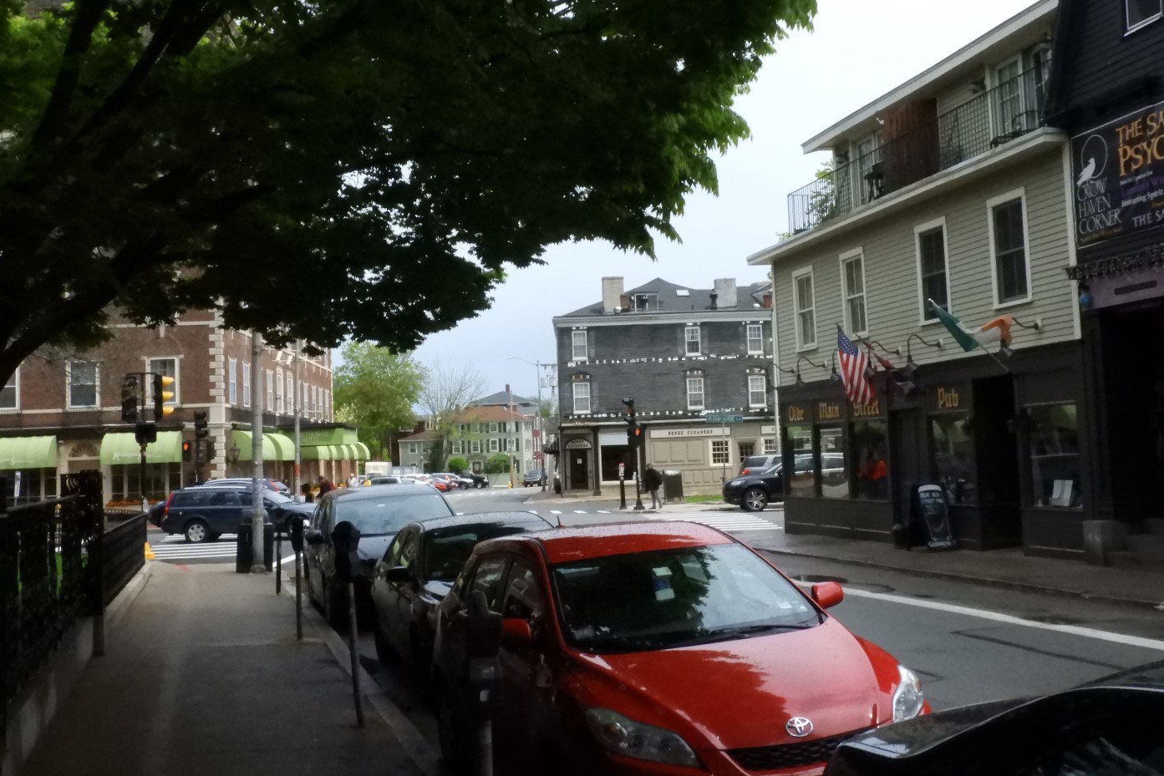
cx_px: 580
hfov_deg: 45.4
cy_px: 341
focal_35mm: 43
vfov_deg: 31.2
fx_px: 1390
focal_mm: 7.2
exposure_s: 1/3200
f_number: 7.6
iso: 1600
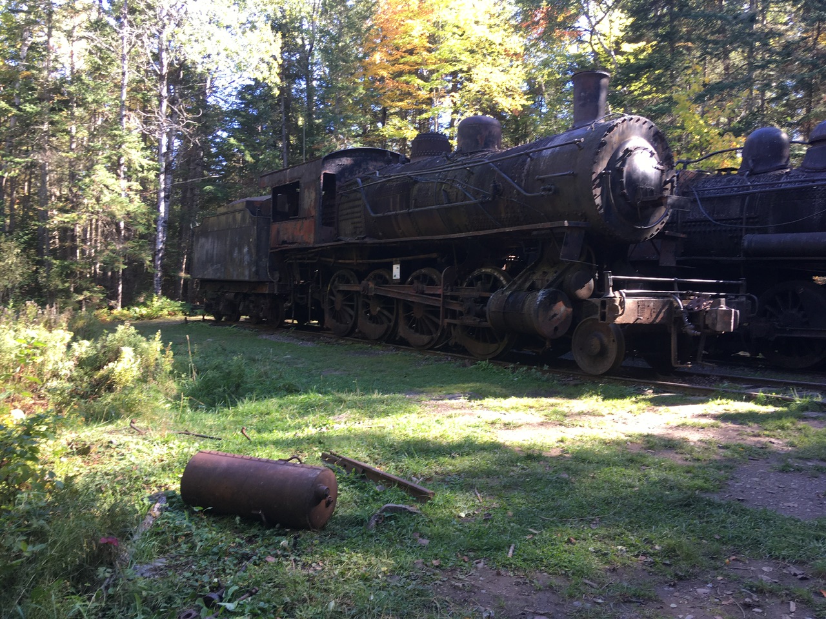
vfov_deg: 48.2
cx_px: 413
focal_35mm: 29
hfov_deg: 61.7
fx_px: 692
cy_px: 310
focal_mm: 4.15
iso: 25
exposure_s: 1/60
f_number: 2.2
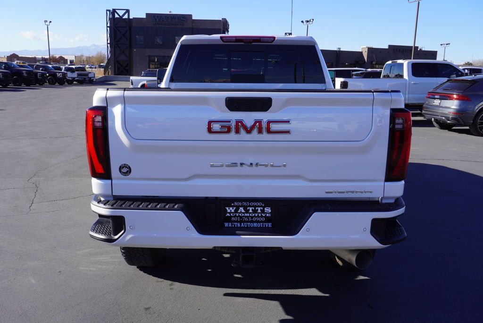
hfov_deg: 59.5
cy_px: 162
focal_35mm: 32
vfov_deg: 41.8
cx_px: 242
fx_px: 423
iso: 100
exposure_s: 1/125
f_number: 9
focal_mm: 21
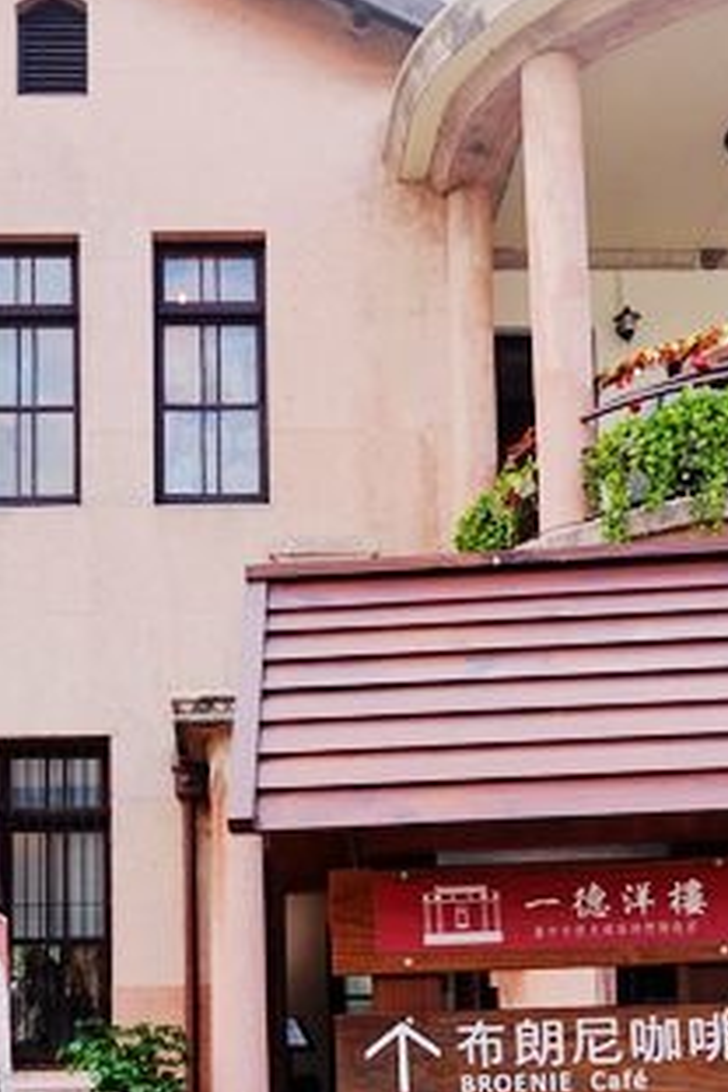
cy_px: 889
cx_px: 271
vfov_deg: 38.0
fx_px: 1517
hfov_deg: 26.9
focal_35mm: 50
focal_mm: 8.8
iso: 125
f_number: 4
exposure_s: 1/125
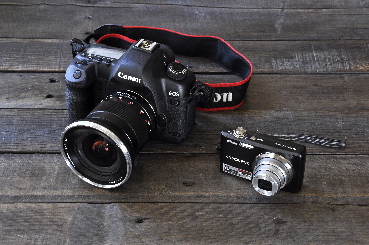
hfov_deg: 24.2
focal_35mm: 84
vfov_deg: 16.2
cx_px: 184
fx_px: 860
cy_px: 122
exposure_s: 1/13
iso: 400
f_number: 13
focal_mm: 56
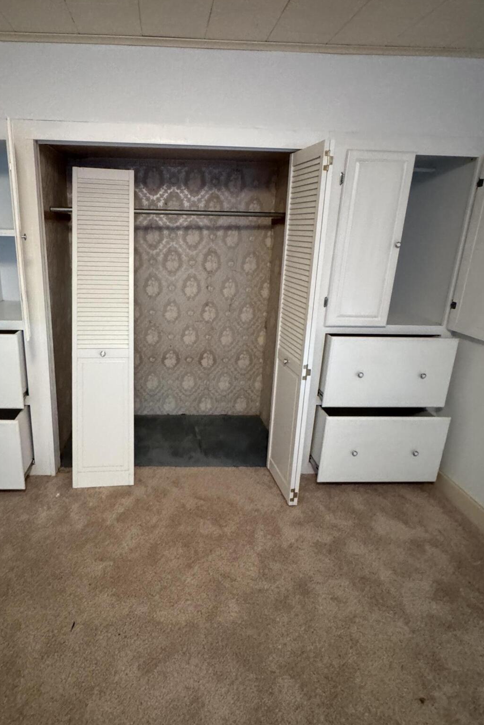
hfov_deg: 63.5
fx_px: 383
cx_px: 177
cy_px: 323
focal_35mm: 19
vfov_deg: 86.6
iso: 1000
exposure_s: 1/40
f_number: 2.2
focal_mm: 2.22
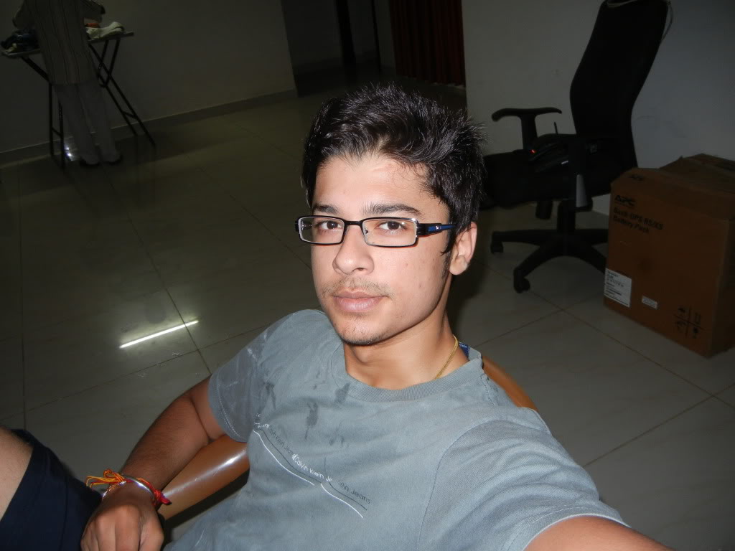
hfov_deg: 60.0
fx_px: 637
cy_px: 276
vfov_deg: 46.8
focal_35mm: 30
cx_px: 368
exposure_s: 1/30
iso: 200
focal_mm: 5.4
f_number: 3.5
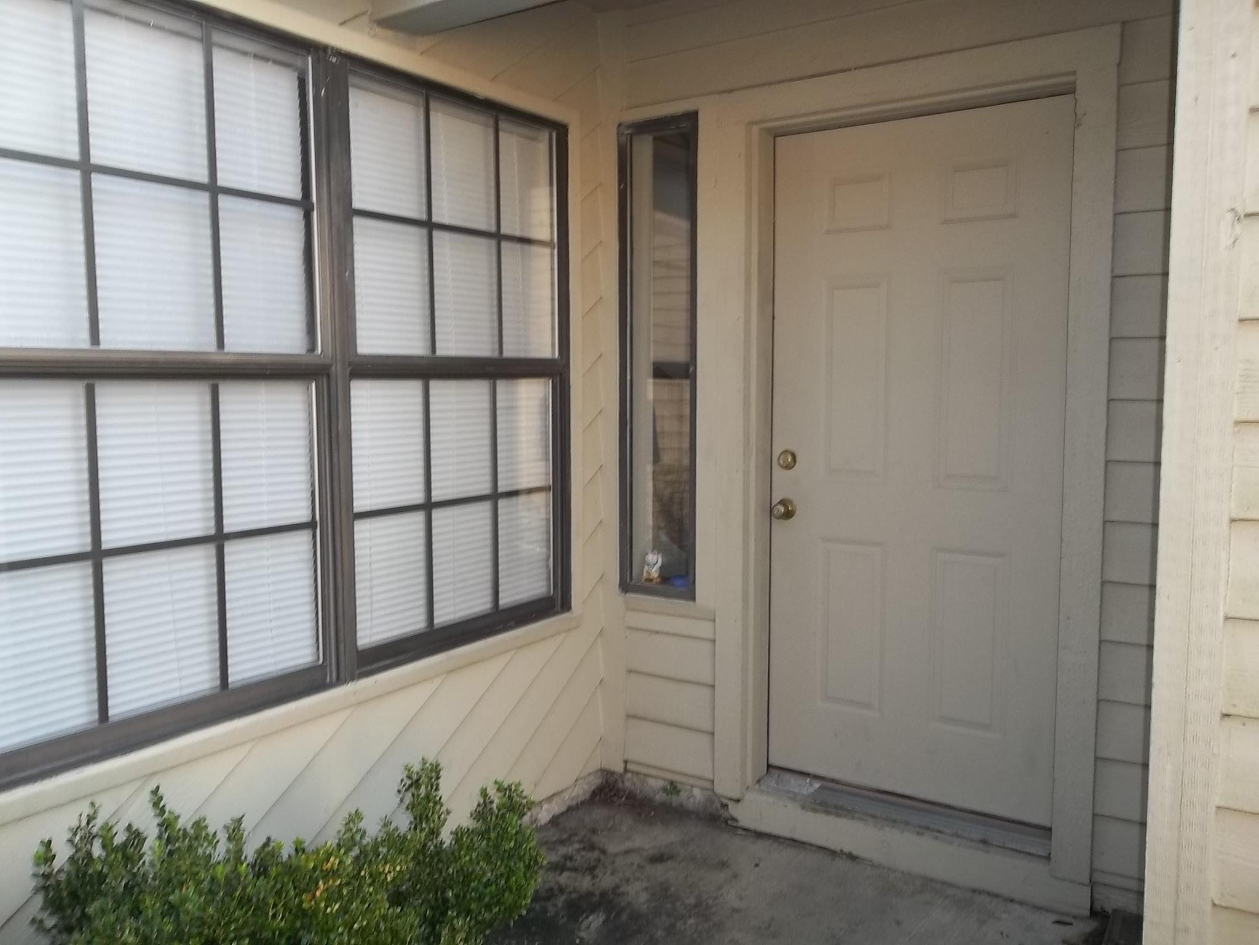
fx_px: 982
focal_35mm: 27
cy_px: 472
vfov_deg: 51.4
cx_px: 630
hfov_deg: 65.3
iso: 80
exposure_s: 1/60
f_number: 3.5
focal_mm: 4.9
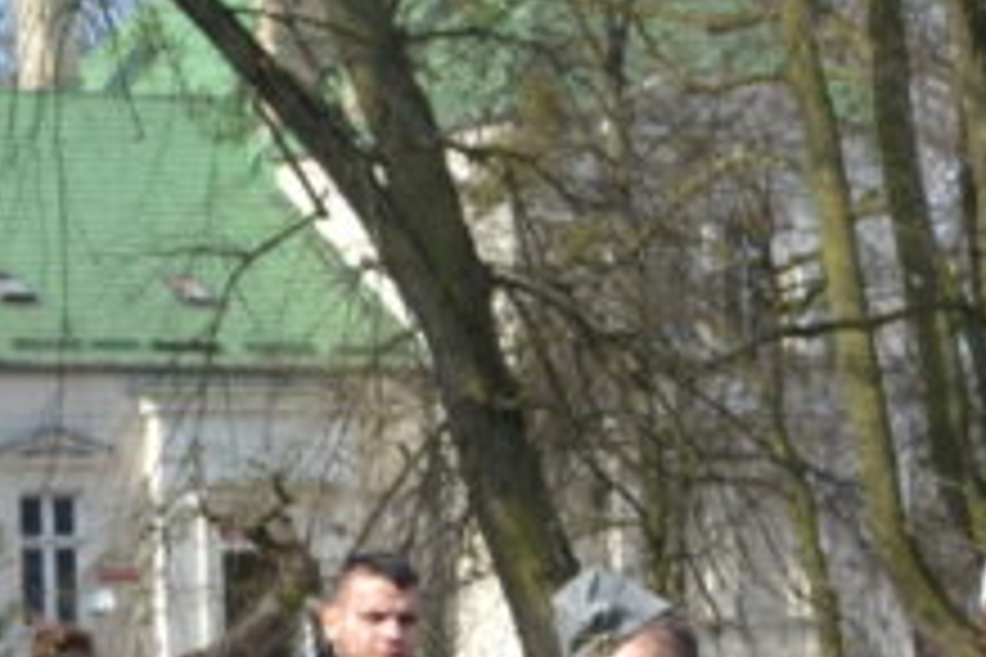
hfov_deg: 9.6
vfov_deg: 6.3
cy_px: 1058
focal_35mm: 214
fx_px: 5861
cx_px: 824
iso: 100
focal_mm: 26
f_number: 7.1
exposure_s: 1/200
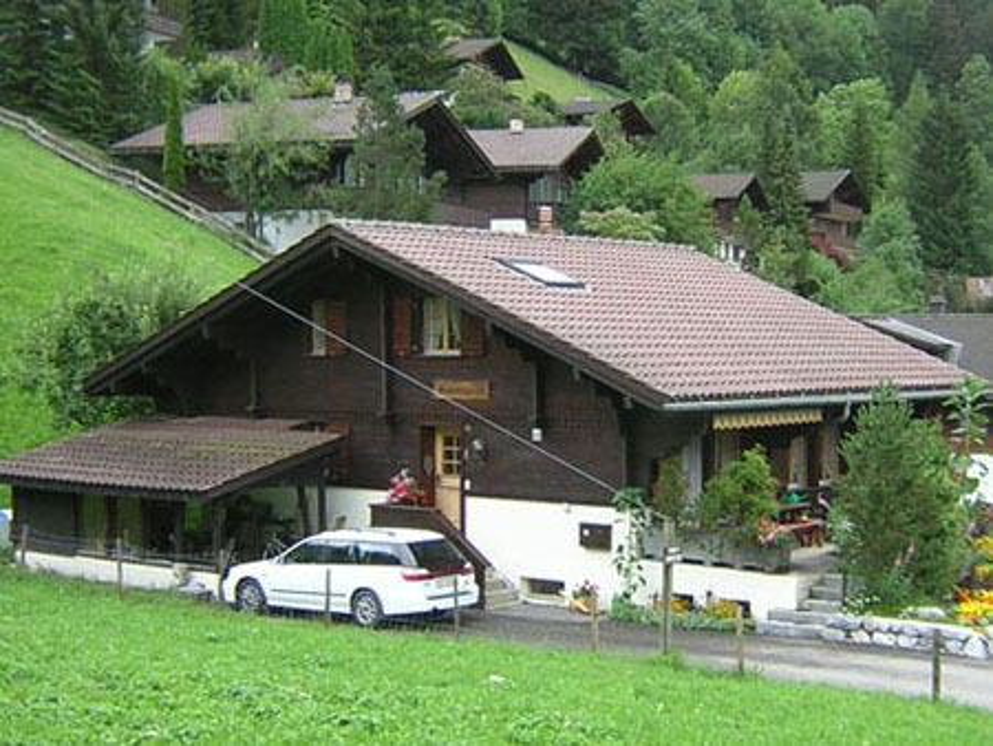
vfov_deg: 39.7
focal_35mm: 36
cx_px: 496
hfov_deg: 51.3
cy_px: 373
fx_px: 1033
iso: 100
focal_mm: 4.7
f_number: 2.6
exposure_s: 1/163
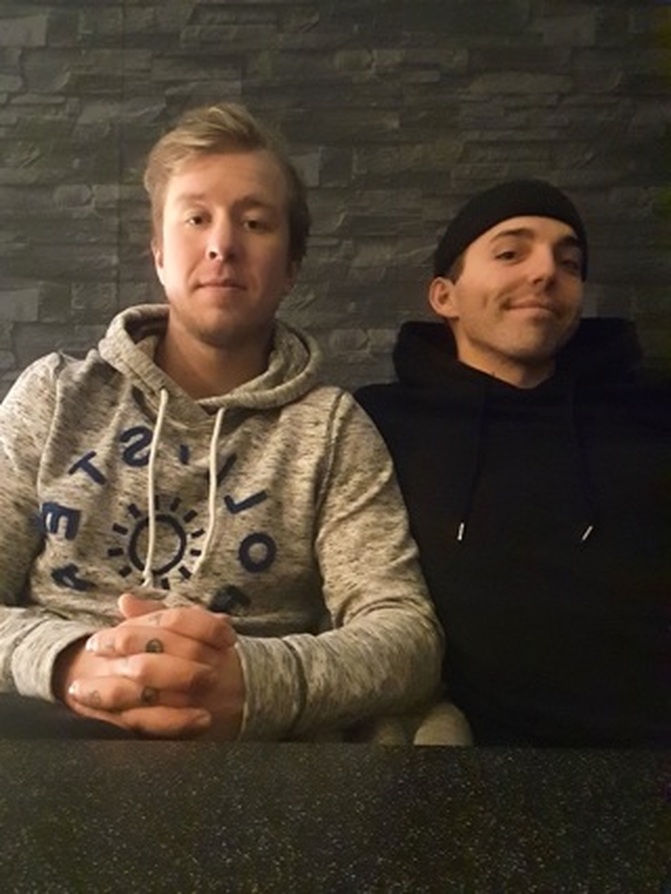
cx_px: 336
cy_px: 447
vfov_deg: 56.8
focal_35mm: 32
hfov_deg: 44.2
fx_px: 826
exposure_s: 1/13
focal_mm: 3.3
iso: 800
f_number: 1.9
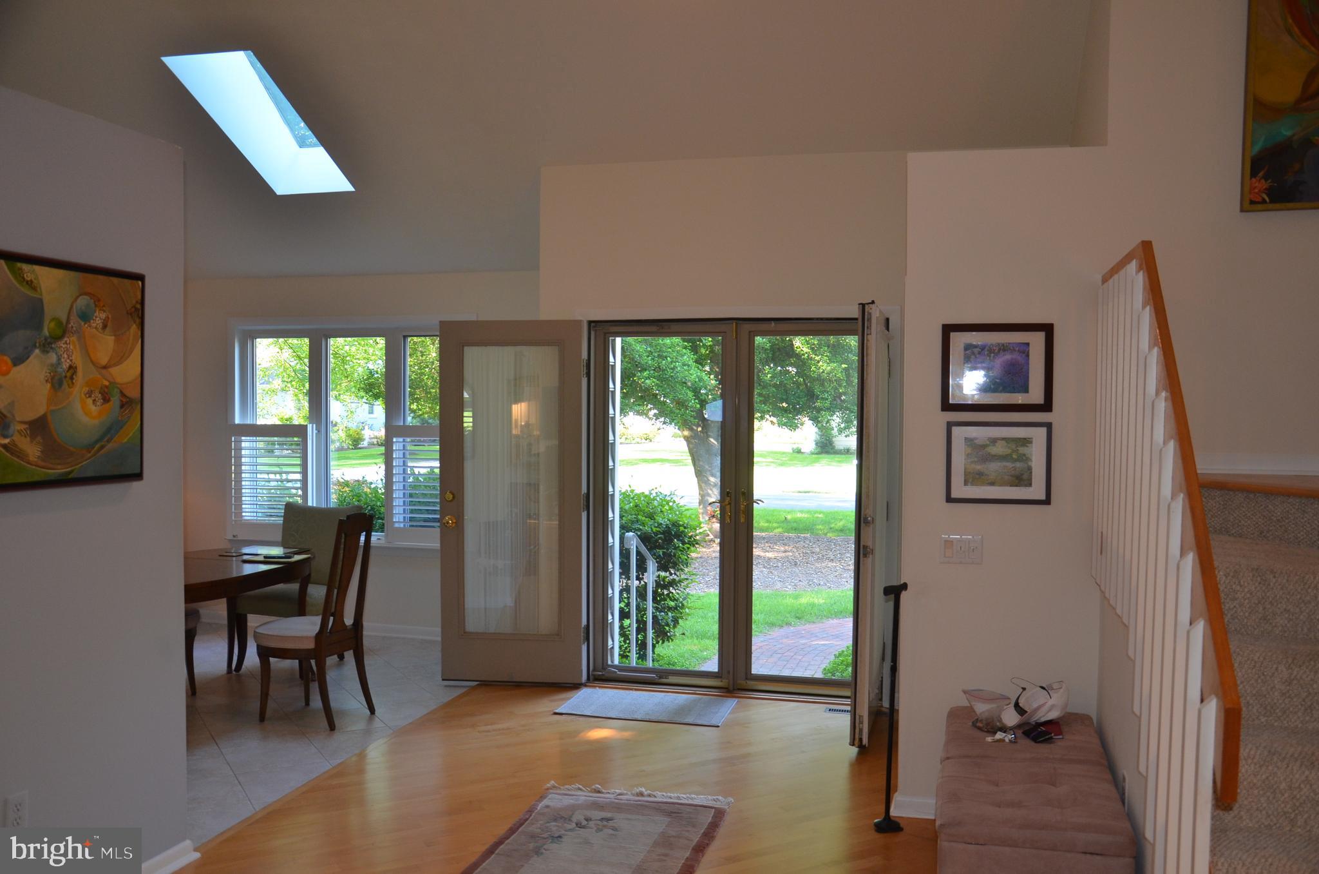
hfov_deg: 59.6
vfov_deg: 41.5
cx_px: 660
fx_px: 1152
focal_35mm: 32
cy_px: 437
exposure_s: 1/60
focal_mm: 21
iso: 450
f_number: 3.8
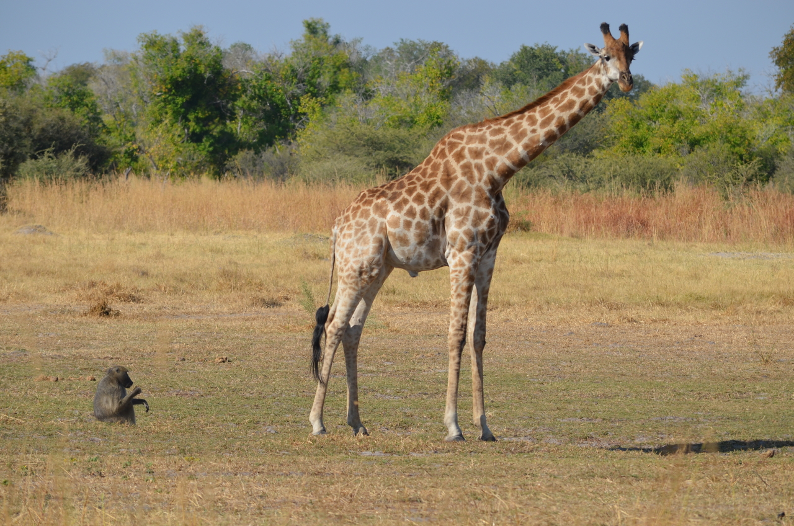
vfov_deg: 4.1
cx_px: 397
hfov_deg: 6.3
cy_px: 263
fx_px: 7264
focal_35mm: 330
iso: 200
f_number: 7.1
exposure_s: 1/800
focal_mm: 220
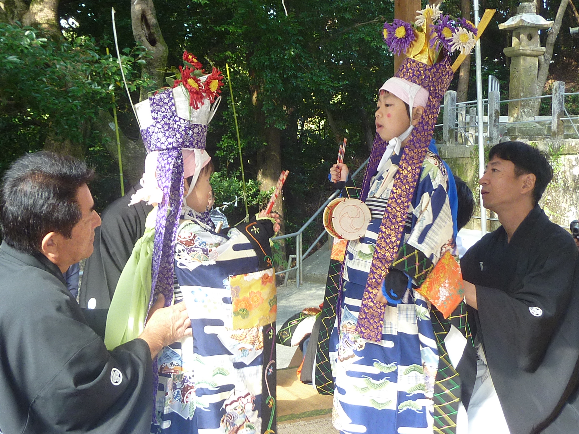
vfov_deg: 30.3
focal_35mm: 48
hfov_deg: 39.7
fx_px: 803
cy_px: 217
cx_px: 290
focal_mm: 4.4
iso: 100
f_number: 3.3
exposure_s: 1/30
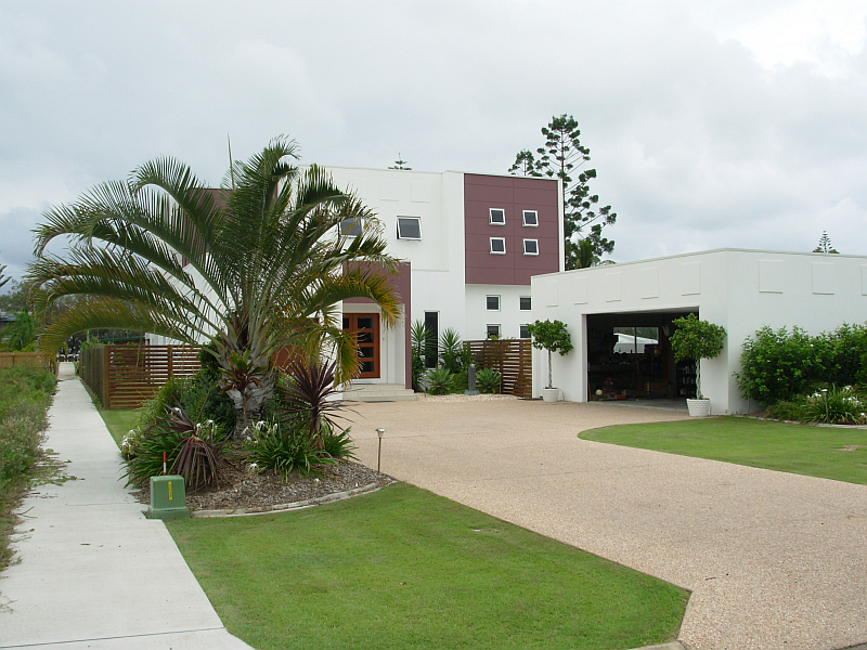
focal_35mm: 38
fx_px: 952
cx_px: 434
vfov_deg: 37.7
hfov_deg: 49.0
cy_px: 325
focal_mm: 6.3
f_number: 4.9
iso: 50
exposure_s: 1/395
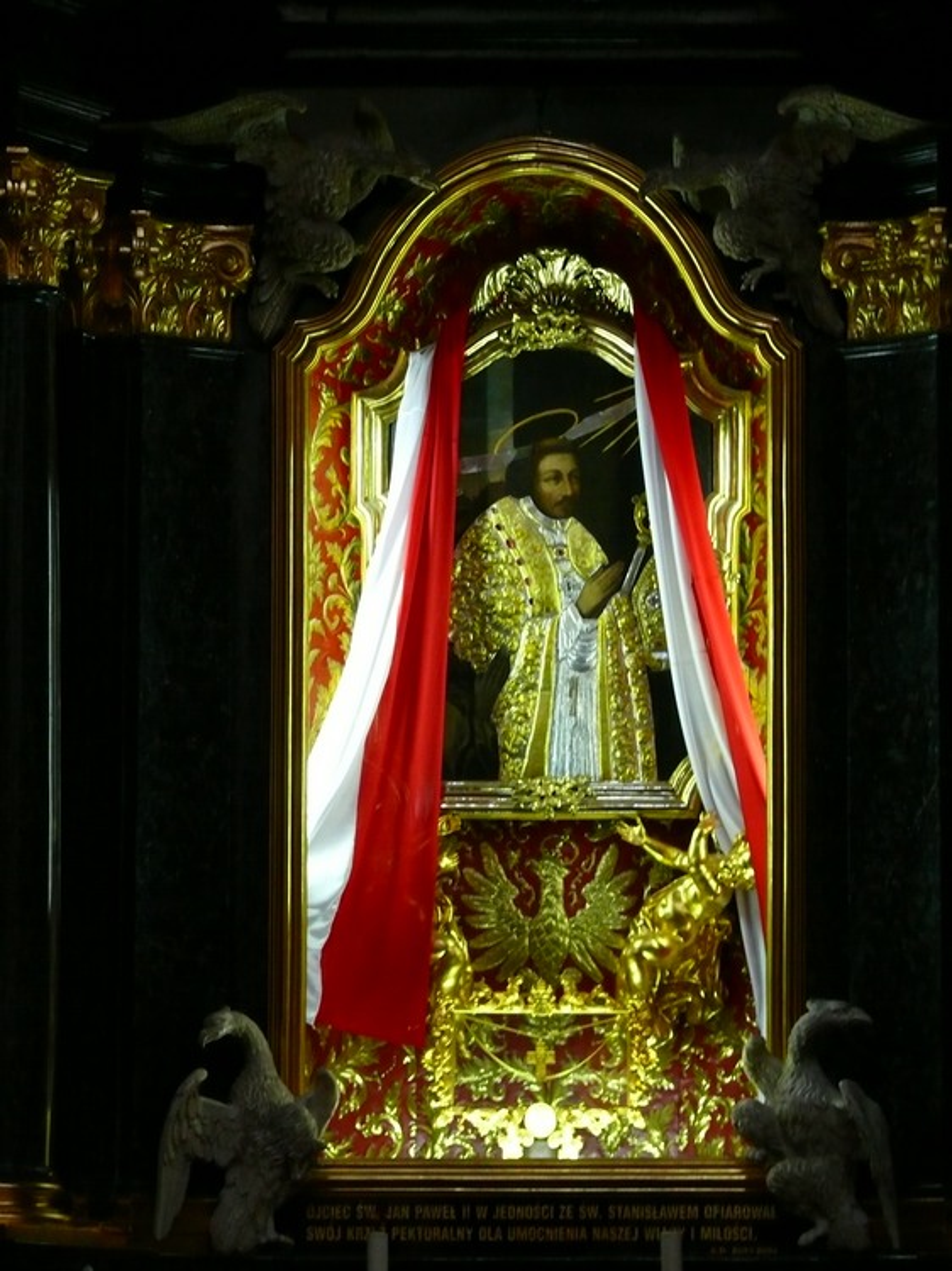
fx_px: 5137
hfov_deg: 10.6
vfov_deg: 14.1
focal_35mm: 140
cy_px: 636
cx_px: 476
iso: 400
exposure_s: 1/20
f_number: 3.6
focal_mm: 29.7
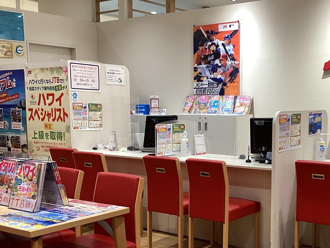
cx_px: 213
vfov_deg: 28.8
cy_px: 174
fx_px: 477
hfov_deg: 37.9
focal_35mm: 50
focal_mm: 3.3
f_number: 2.4
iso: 80
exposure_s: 1/60
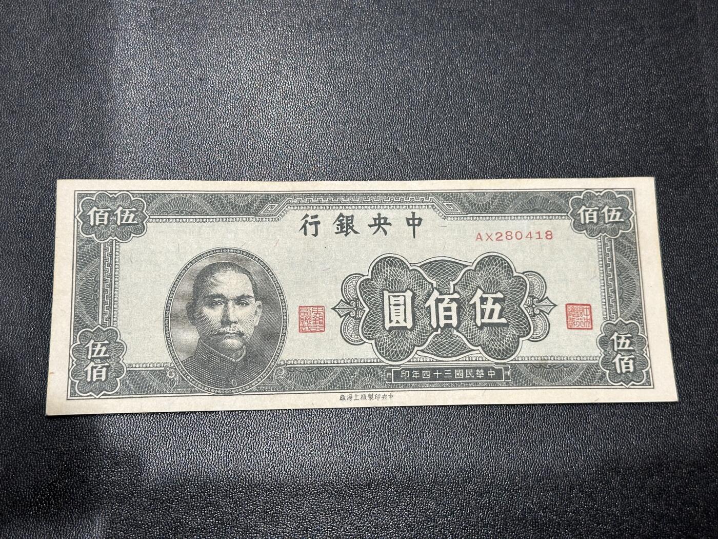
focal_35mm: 48
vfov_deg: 30.3
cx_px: 359
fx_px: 996
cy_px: 270
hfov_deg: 39.7
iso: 100
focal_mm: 6.86
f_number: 1.78
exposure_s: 1/50
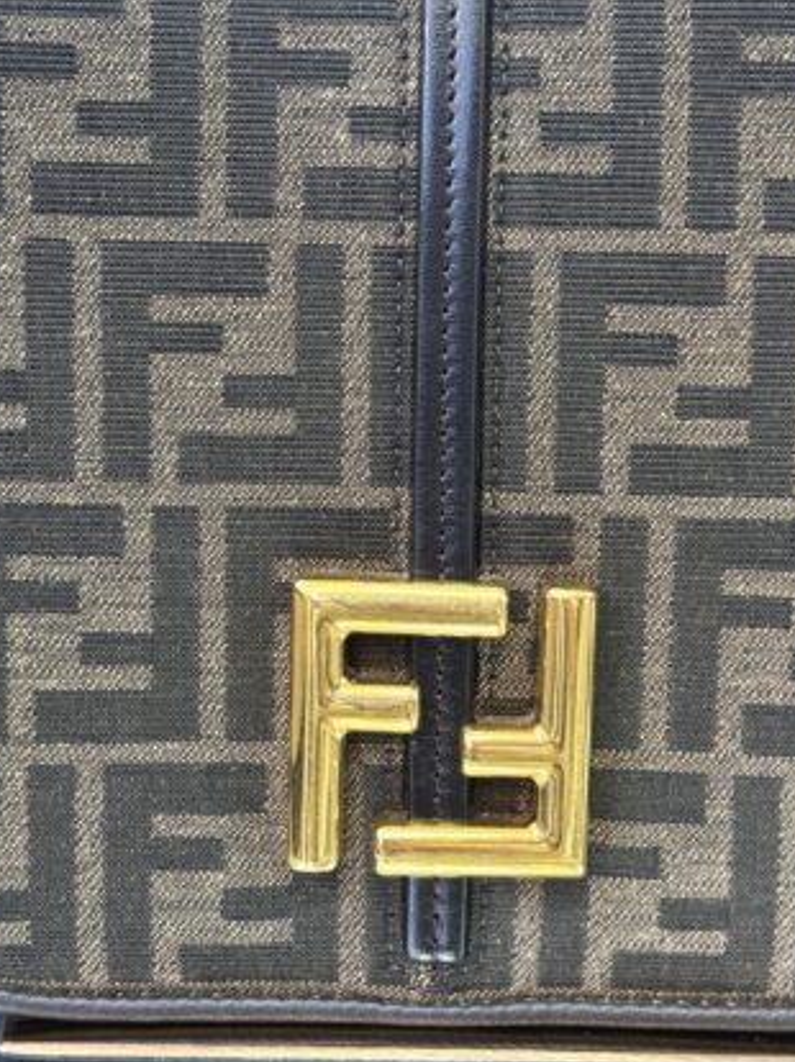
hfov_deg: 21.9
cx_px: 433
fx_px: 2054
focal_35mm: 67
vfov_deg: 29.0
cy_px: 473
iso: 160
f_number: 1.6
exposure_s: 1/47
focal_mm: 5.96
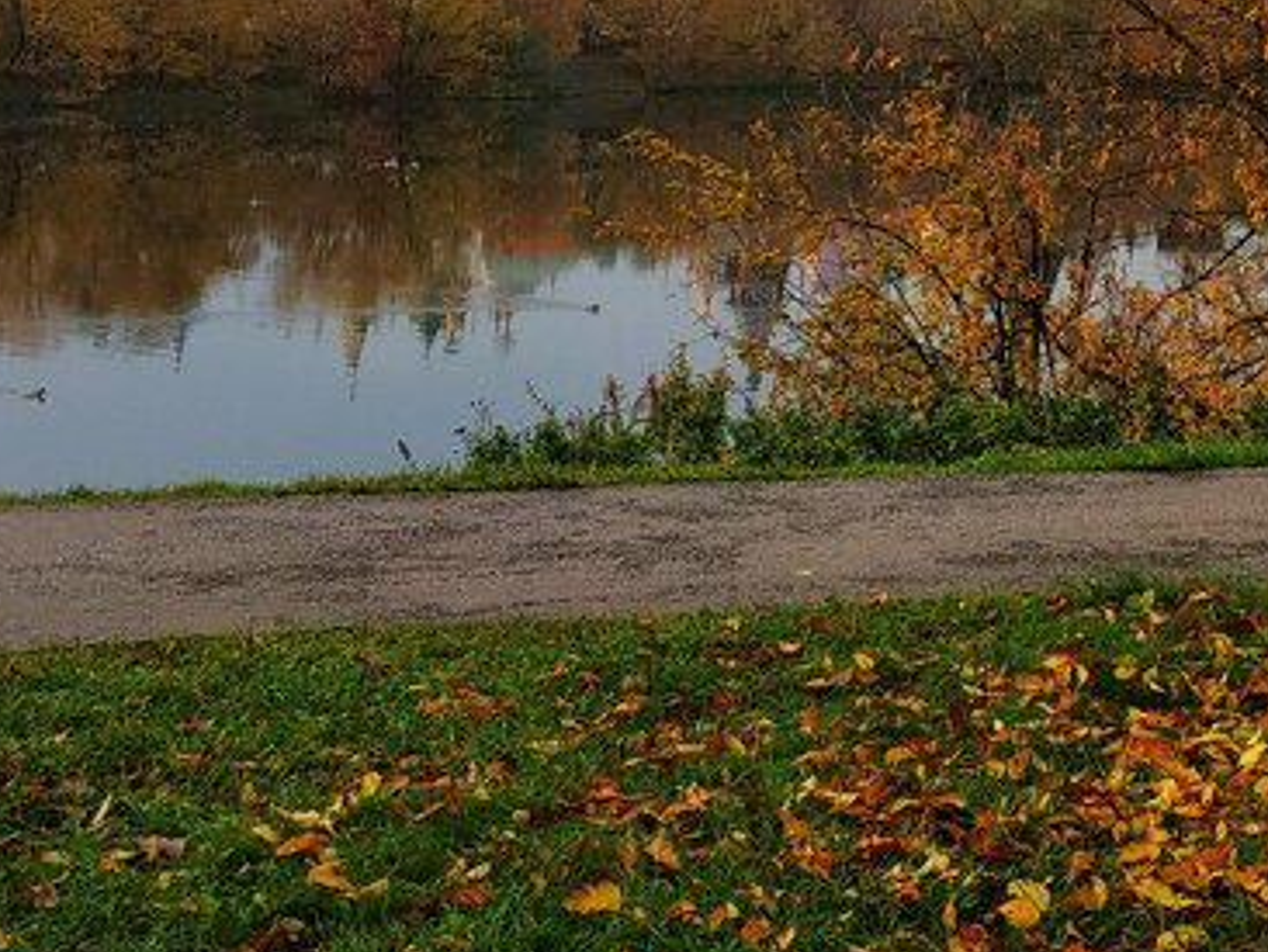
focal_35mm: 70
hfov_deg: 26.6
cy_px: -123
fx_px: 2566
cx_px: 1185
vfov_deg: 20.0
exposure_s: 1/441
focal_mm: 3.94
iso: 160
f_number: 1.9
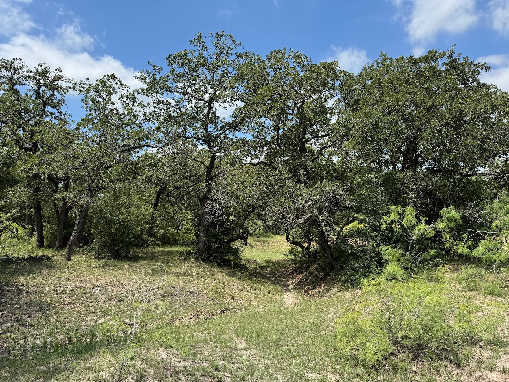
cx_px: 254
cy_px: 191
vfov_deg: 56.8
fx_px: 353
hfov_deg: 71.6
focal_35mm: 24
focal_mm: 6.76
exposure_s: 1/2604
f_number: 1.78
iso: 80
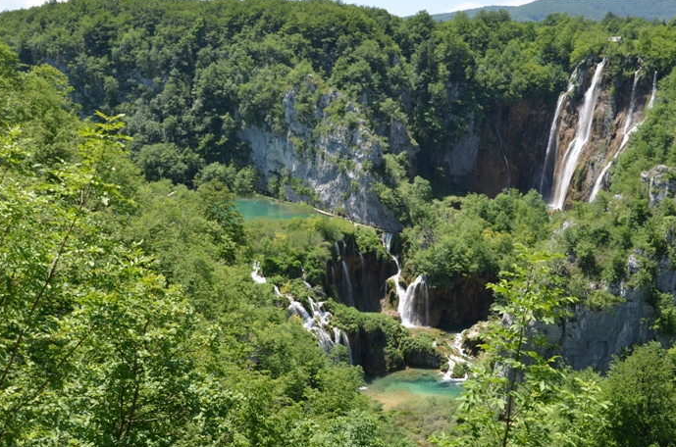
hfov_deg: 52.3
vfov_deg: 36.1
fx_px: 685
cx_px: 386
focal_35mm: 37
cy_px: 201
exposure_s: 1/250
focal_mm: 21
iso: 110
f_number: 8
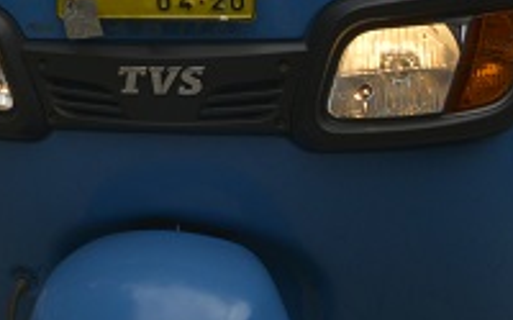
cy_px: -99
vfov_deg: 12.9
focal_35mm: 98
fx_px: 1370
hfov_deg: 18.0
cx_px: -333
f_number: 10
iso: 500
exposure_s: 1/640
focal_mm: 24
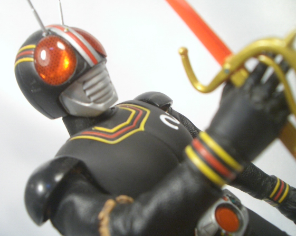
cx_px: 135
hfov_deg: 46.8
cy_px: 112
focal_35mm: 39
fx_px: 341
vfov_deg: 38.2
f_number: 2.6
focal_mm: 5.8
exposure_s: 1/60
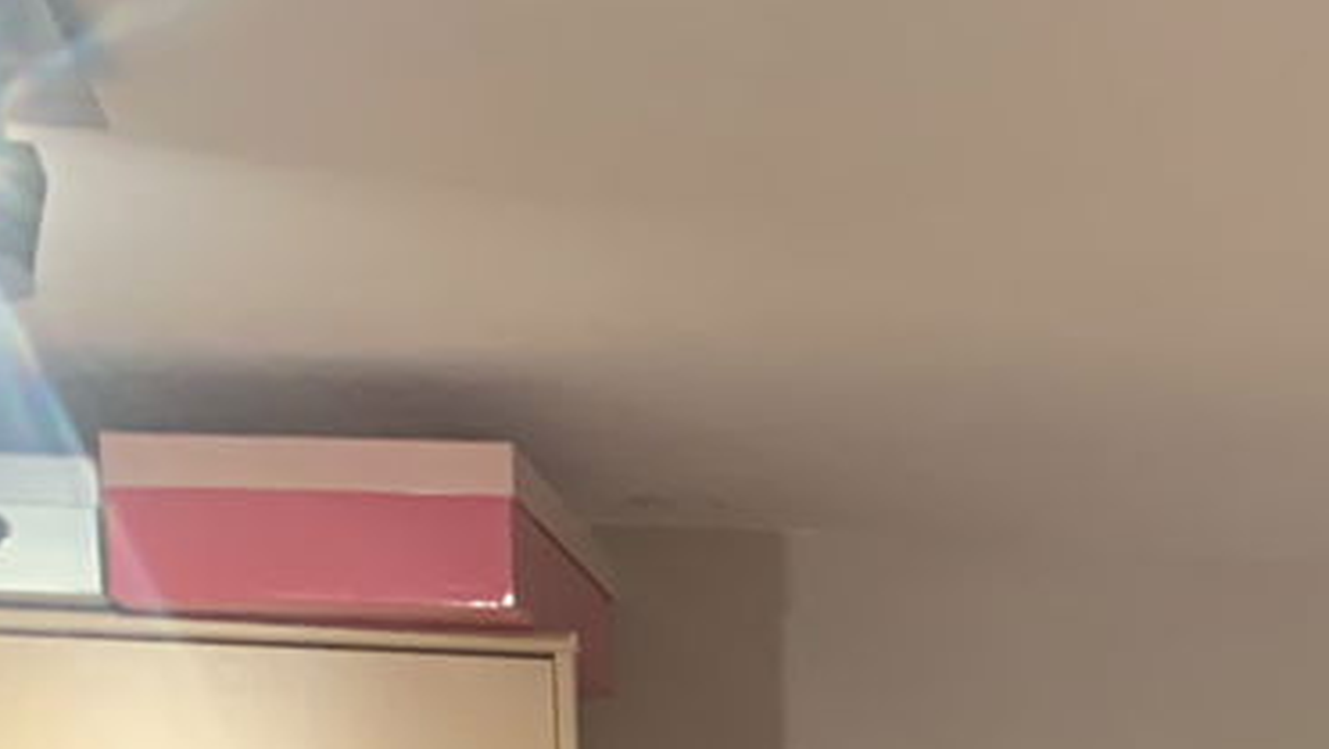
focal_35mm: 122
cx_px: 1852
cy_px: 2086
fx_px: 4301
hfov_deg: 16.4
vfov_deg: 8.6
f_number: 1.8
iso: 250
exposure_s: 1/33
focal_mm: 4.25
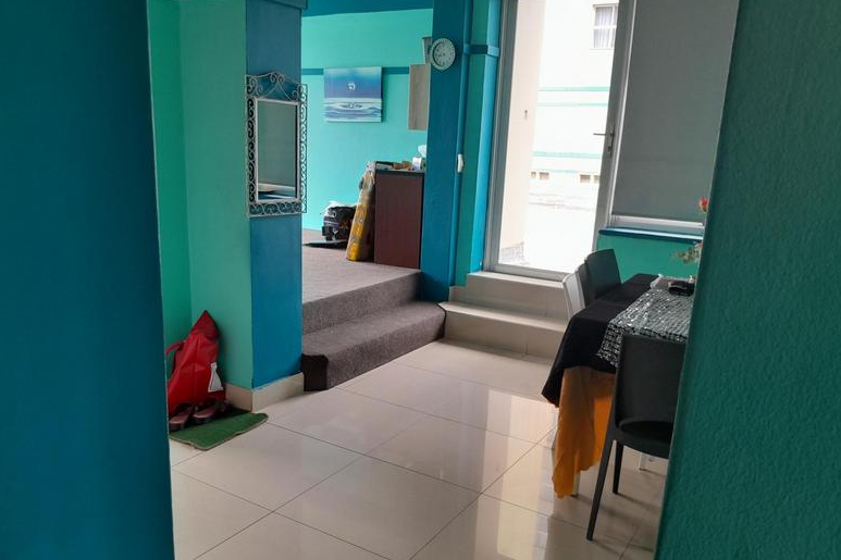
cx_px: 407
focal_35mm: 28
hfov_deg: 65.5
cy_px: 322
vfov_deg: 46.2
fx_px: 654
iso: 125
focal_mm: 3.98
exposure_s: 1/50
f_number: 1.8
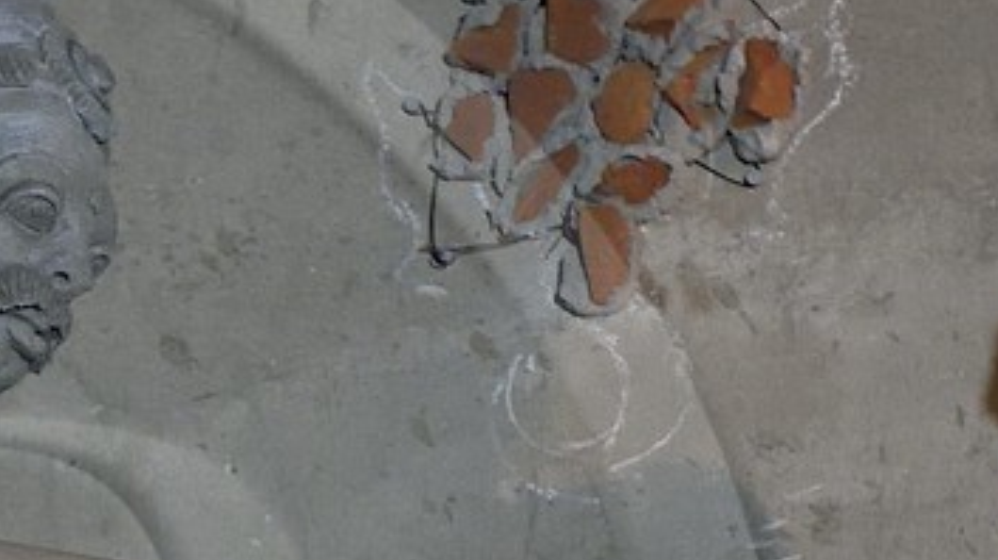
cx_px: -368
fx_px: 4522
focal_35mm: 171
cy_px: 891
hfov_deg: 12.2
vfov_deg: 7.0
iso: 3200
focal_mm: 36
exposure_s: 1/60
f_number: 4.5
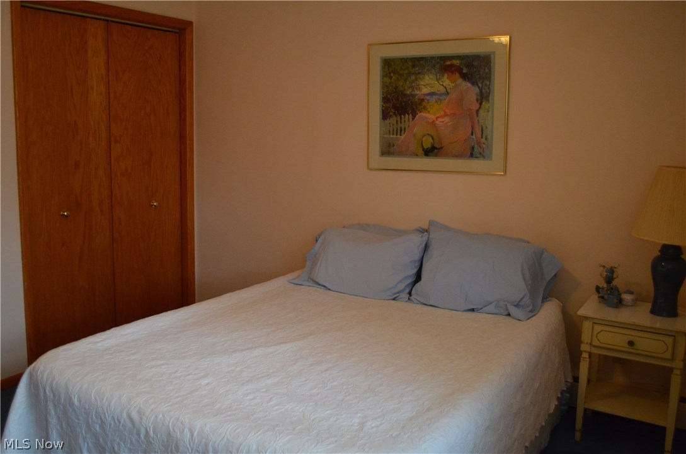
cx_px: 343
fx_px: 627
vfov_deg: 39.8
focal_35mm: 33
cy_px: 227
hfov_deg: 57.3
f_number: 4
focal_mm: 22
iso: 1600
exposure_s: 1/160
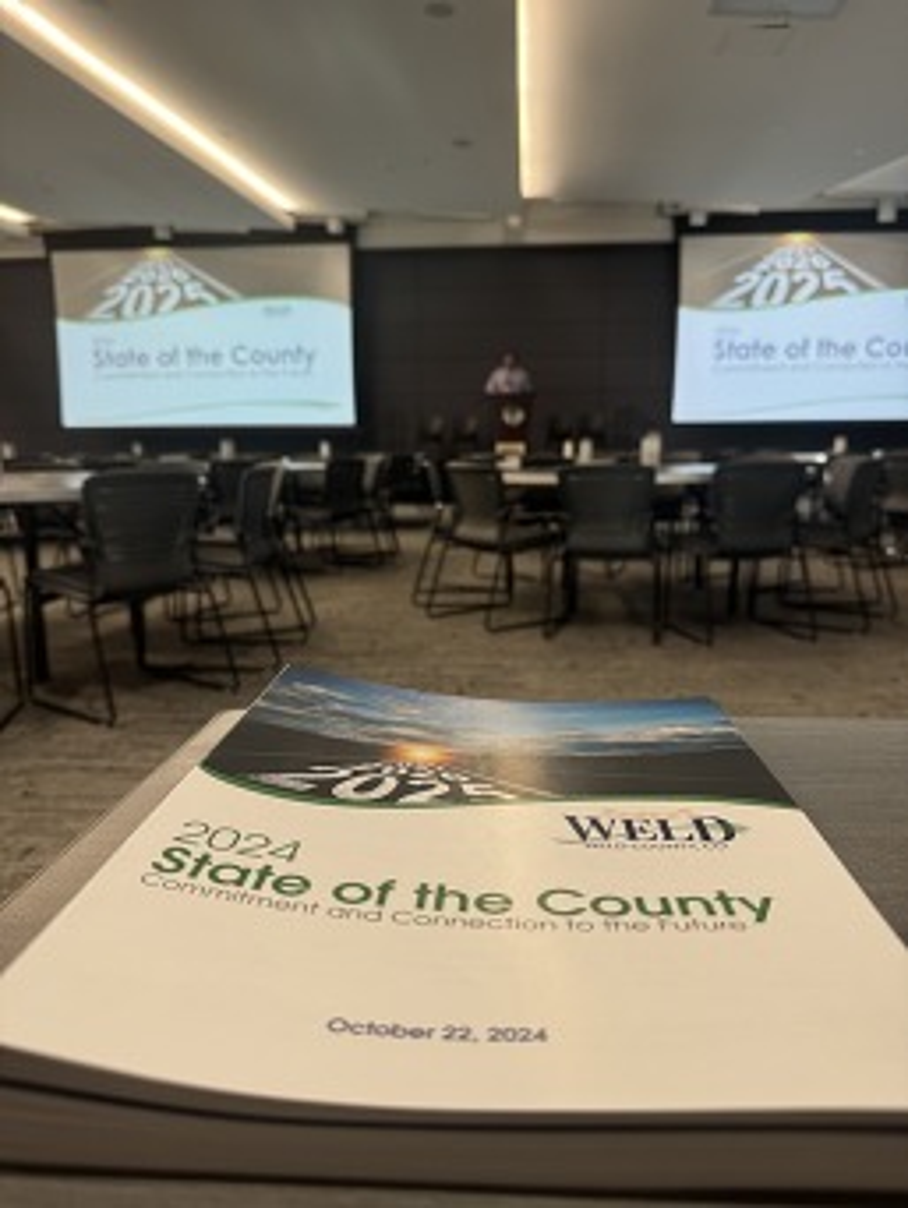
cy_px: 604
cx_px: 454
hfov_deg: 56.9
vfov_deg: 71.6
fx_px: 838
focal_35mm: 24
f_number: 1.78
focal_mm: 6.76
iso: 160
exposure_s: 1/100
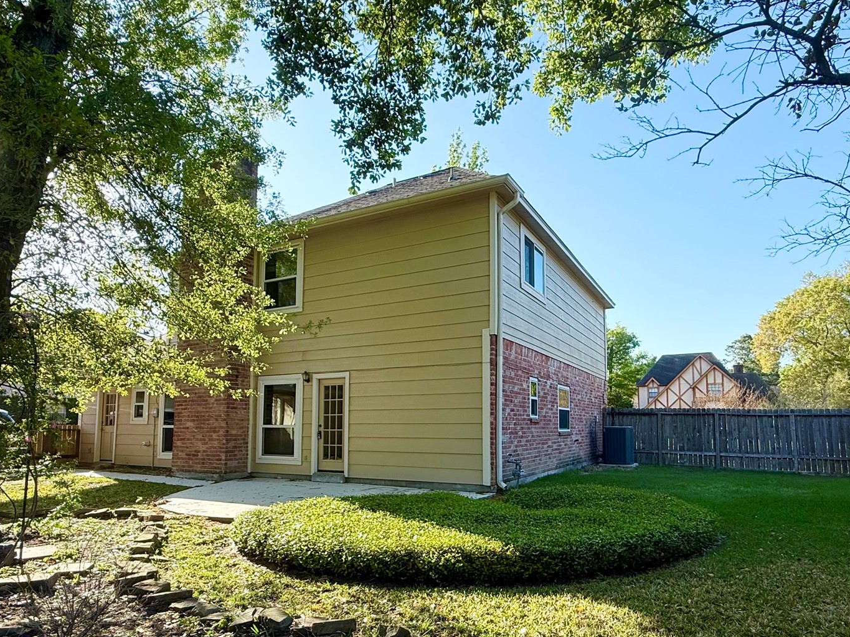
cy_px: 388
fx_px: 516
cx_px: 465
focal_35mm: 21
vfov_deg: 62.8
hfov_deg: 78.8
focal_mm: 2.22
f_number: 2.2
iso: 64
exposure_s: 1/590
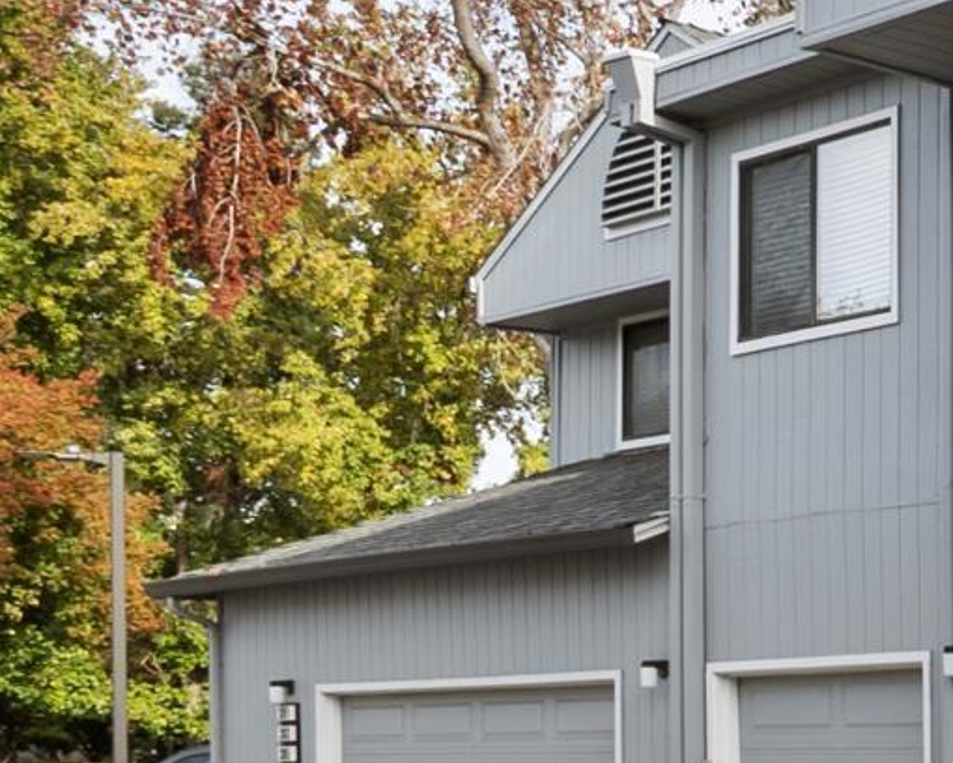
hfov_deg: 15.6
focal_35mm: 69
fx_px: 1946
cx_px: 2231
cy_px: 627
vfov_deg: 21.8
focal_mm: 10
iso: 100
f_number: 8
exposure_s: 1/100
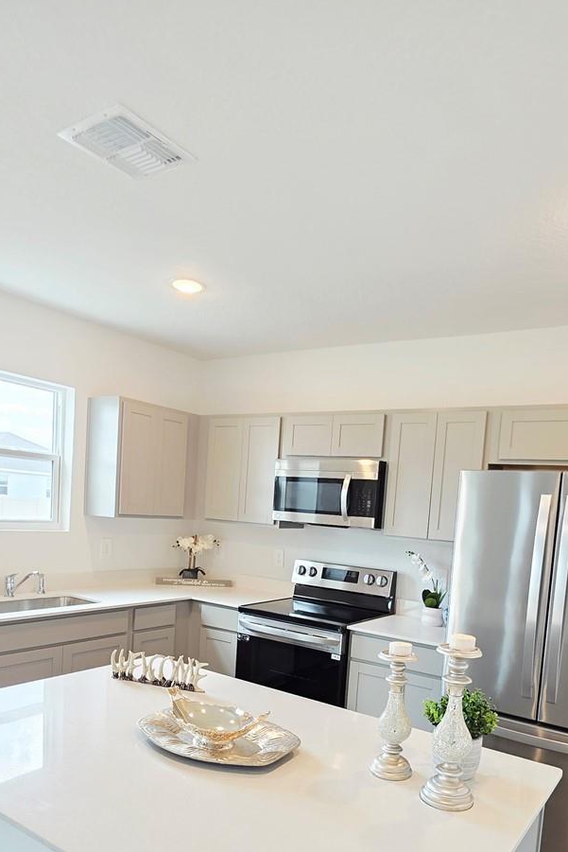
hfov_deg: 53.1
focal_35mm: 24
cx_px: 313
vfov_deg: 71.8
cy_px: 559
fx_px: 568
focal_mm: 2.2
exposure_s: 1/120
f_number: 1.9
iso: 160
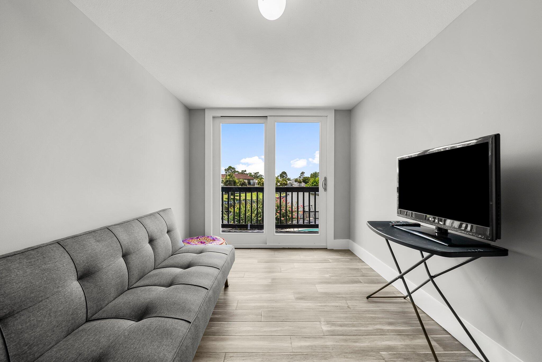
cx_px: 271
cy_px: 181
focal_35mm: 13
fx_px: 196
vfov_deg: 85.5
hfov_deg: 108.3
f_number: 8
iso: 400
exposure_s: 1/4
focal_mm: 13
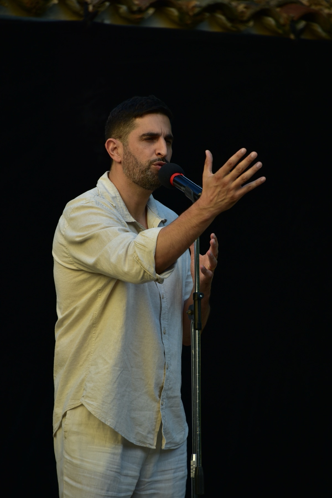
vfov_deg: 6.9
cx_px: 166
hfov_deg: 4.6
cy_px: 249
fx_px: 4150
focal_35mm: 300
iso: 250
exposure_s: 1/320
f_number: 5.6
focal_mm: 300
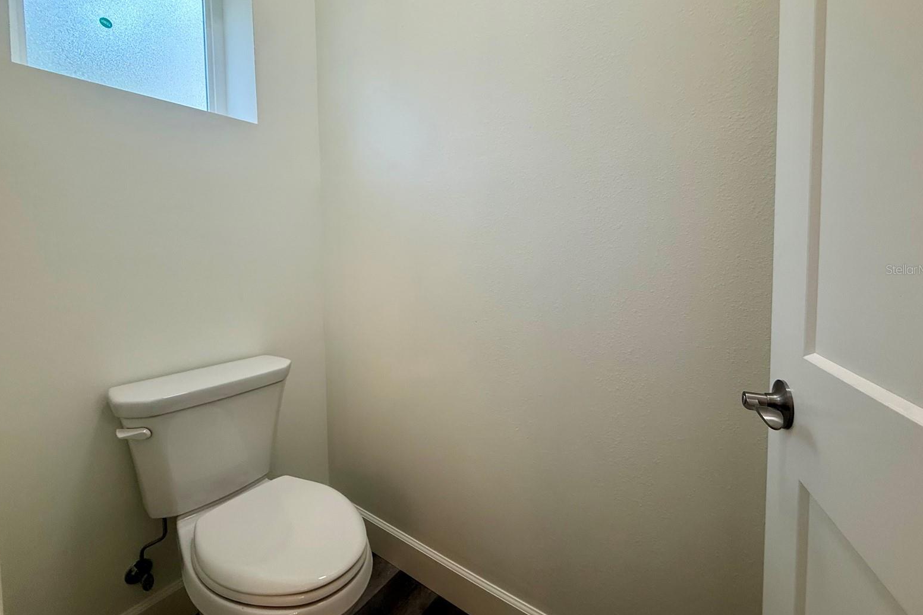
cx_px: 467
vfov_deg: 77.0
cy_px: 269
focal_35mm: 15
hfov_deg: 100.4
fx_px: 385
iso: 125
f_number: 2.2
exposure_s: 1/120
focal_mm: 2.22
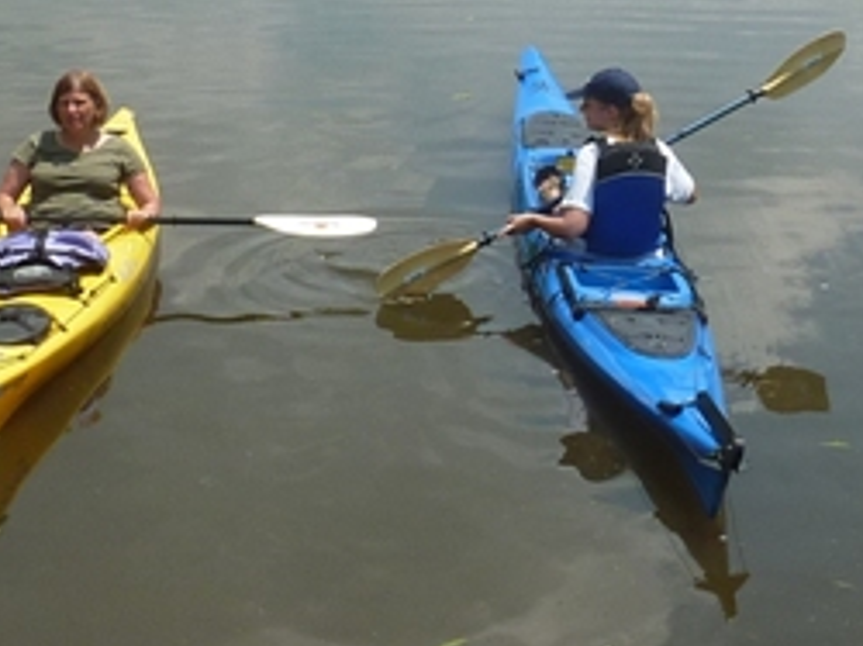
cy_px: 7
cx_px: 356
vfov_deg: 18.0
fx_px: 1993
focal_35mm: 80
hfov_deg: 24.4
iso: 80
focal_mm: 4.1
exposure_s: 1/500
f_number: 5
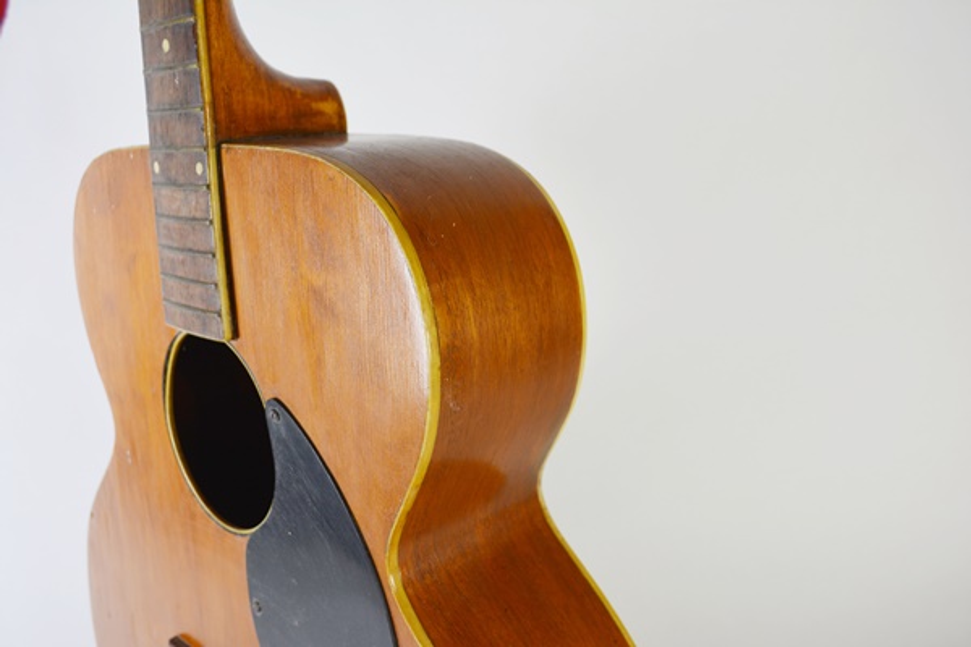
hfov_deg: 57.2
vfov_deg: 40.0
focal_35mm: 33
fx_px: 890
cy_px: 324
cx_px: 486
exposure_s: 1/80
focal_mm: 22
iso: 400
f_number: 4.5
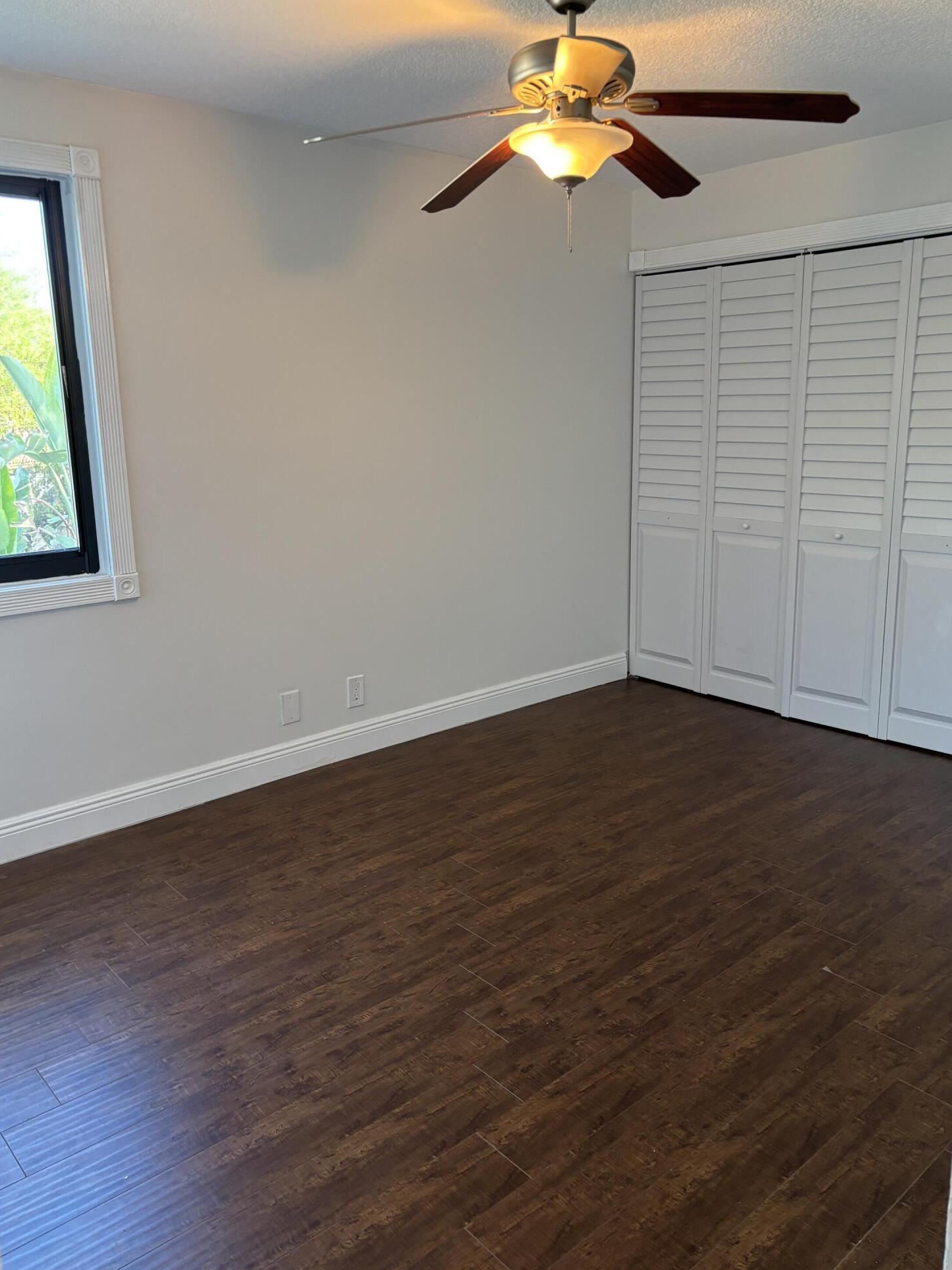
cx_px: 477
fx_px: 990
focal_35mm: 27
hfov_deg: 51.3
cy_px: 615
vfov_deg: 65.3
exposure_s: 1/60
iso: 200
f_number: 1.6
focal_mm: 5.96
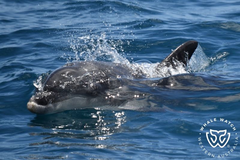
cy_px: 80
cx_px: 120
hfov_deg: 4.1
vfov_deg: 2.7
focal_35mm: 500
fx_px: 3332
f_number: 6.3
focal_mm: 500
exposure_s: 1/8000
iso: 1000
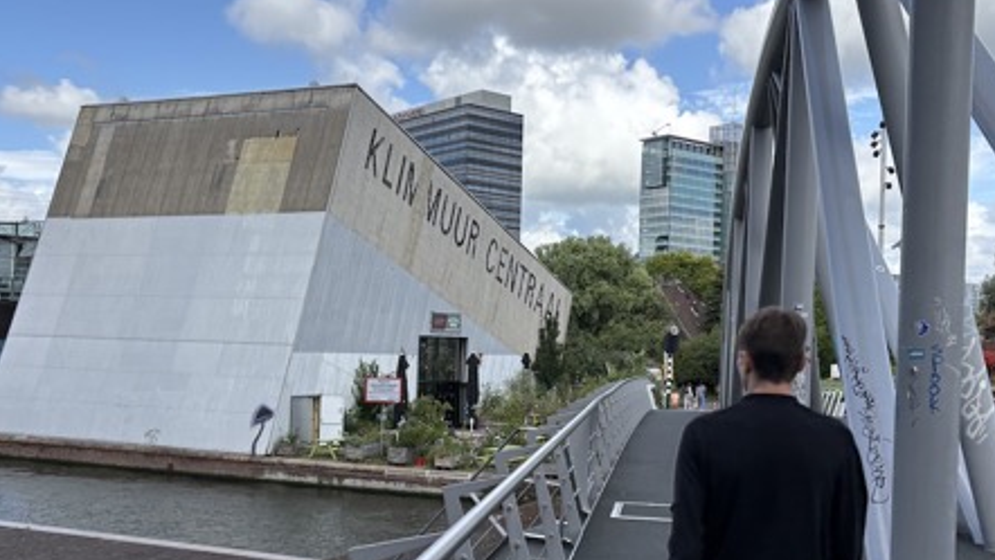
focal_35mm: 41
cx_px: 574
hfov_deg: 49.2
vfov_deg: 29.0
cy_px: 337
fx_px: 1082
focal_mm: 5.96
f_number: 1.6
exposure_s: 1/2342
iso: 50
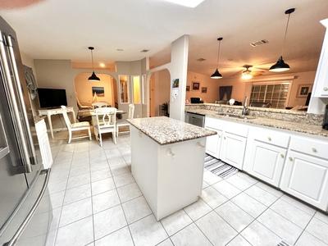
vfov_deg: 89.9
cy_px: 123
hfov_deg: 106.2
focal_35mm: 13
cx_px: 164
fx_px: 123
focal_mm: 1.57
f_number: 1.8
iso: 160
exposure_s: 1/60
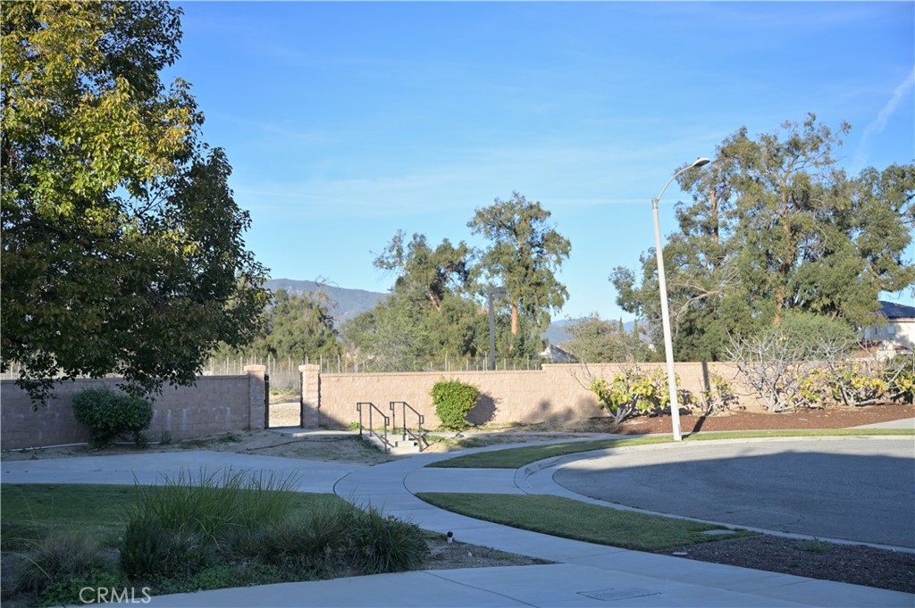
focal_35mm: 41
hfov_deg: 47.4
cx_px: 458
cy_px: 304
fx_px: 1041
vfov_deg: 32.6
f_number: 3.2
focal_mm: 41
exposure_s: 1/8000
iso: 800
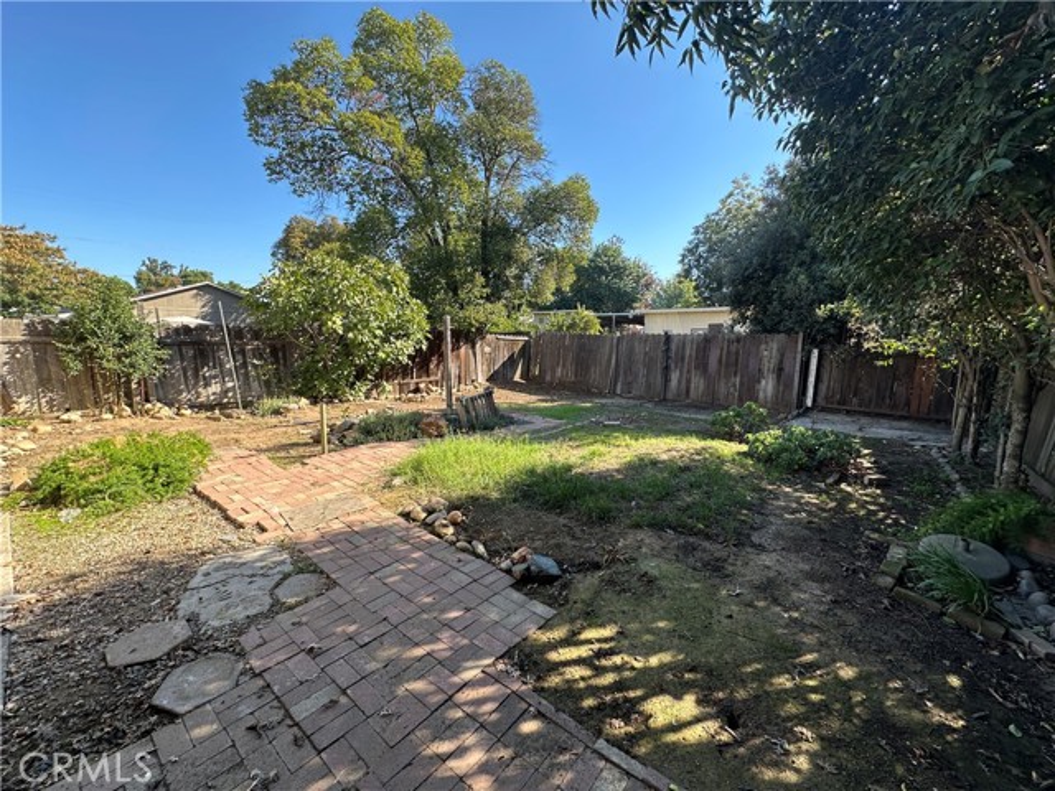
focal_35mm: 14
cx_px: 528
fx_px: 427
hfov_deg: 102.1
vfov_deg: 85.7
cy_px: 396
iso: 40
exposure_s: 1/385
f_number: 2.2
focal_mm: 2.22
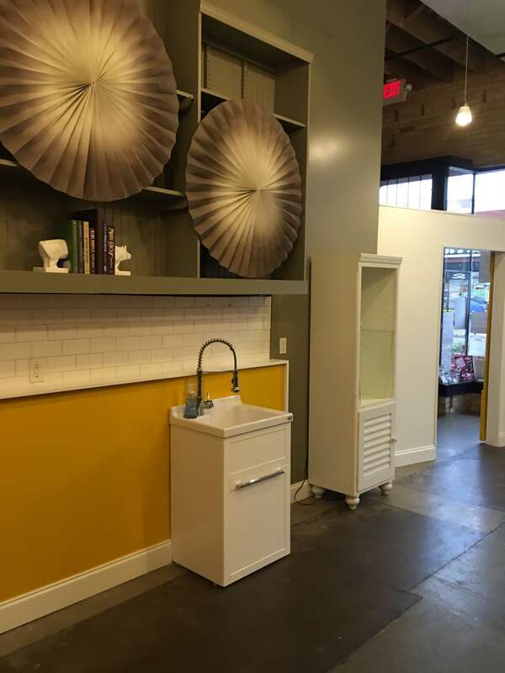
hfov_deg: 48.2
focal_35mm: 29
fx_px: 564
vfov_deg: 61.7
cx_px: 252
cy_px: 336
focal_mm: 4.15
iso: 80
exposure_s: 1/10
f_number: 2.2
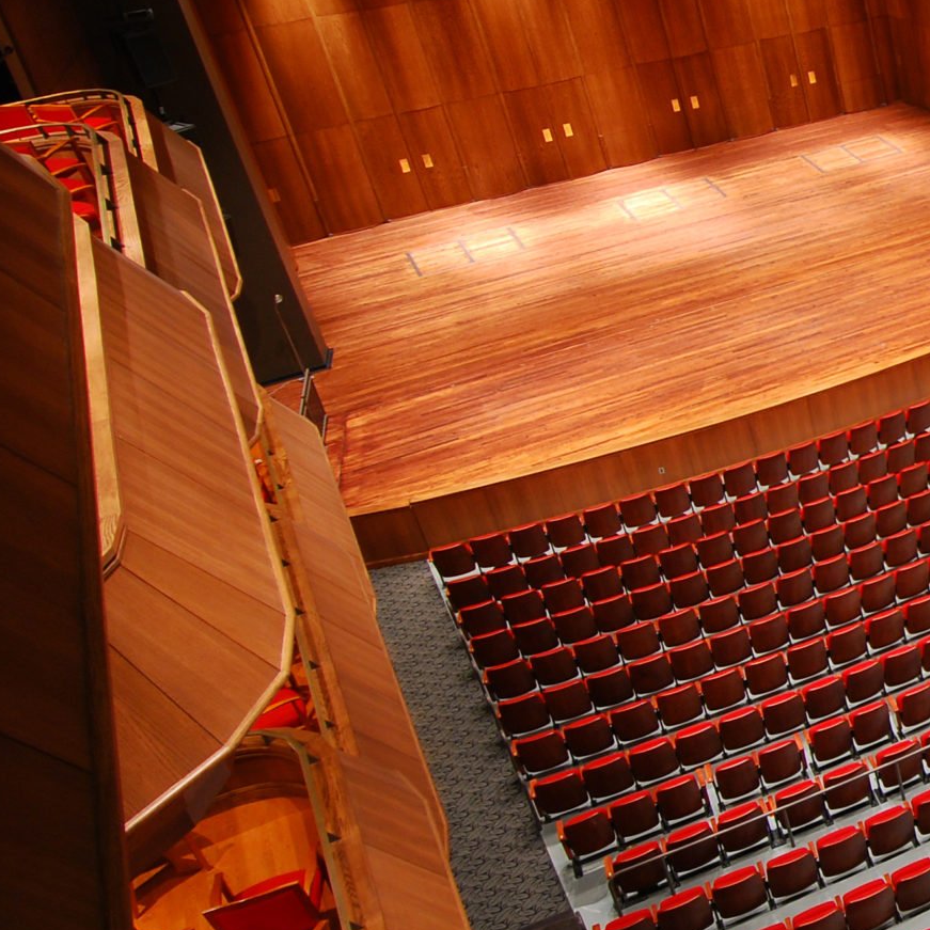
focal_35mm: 45
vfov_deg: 37.4
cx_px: 1290
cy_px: 373
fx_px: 1368
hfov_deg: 28.6
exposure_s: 1.6
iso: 200
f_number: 5.6
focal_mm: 12
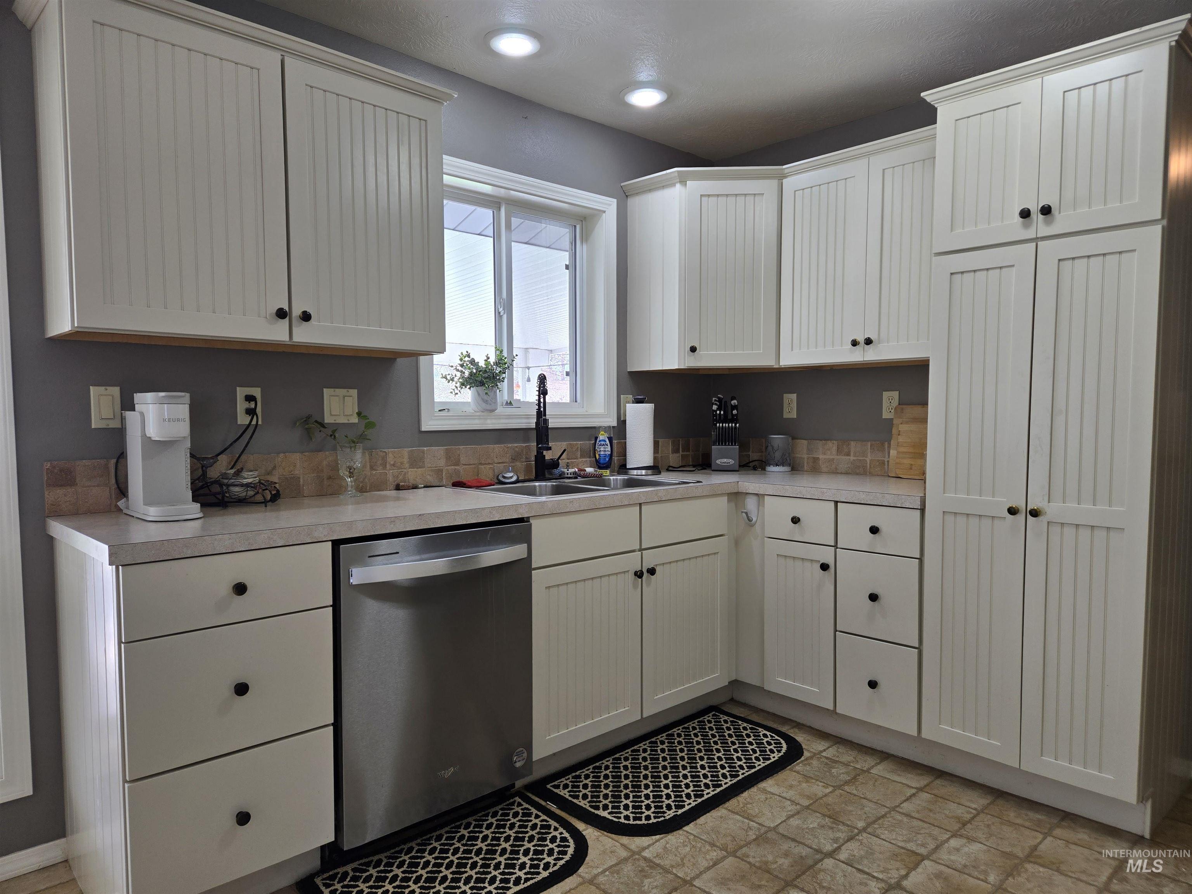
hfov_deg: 73.9
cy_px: 447
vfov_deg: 58.9
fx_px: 792
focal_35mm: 23
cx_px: 596
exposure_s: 1/120
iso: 50
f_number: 1.8
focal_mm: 5.4
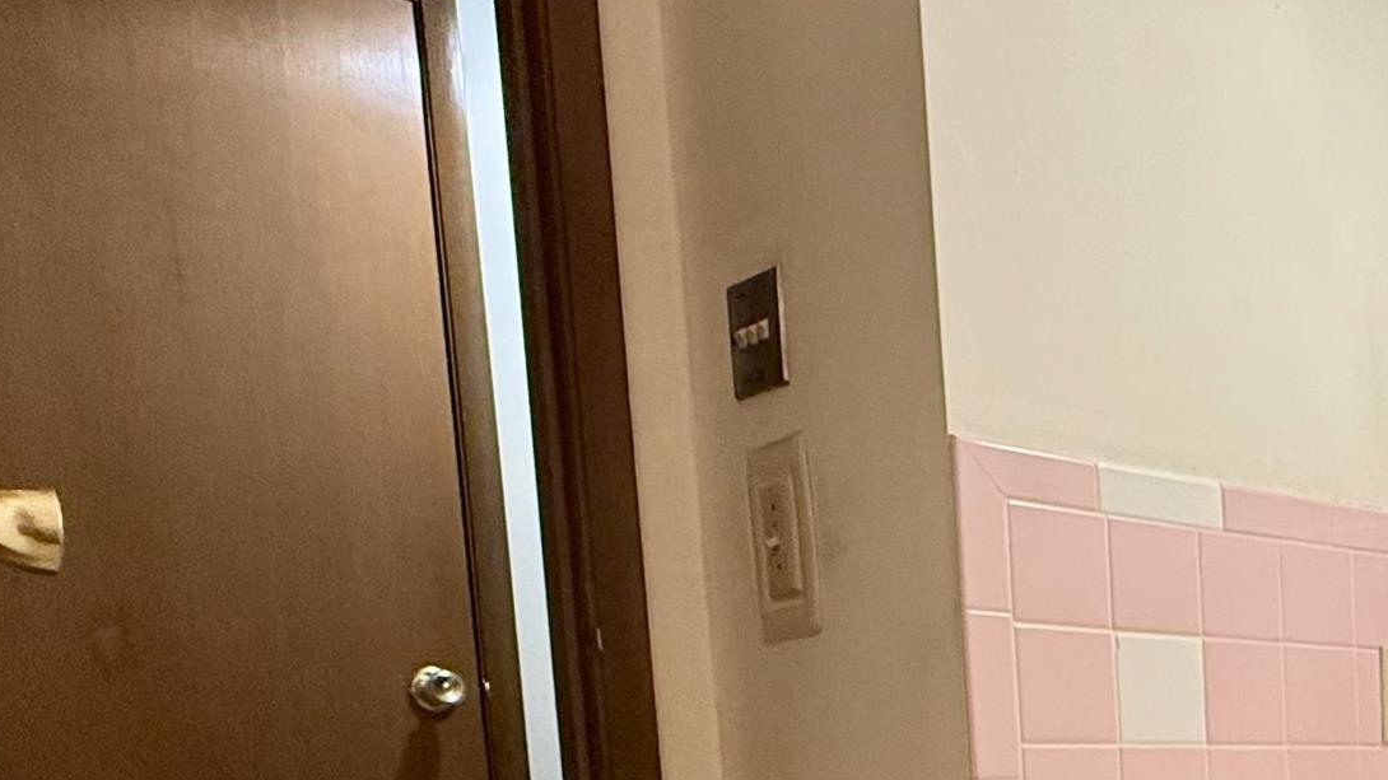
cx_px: 1573
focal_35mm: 43
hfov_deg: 38.2
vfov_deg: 24.7
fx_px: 1583
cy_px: 965
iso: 320
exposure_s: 1/60
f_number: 2.2
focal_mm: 2.22
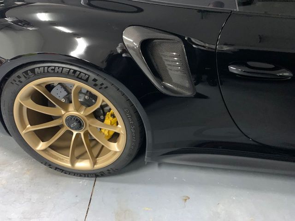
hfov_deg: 67.3
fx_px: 222
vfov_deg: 53.1
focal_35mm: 26
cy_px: 110
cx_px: 148
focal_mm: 4.25
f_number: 1.8
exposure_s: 1/24
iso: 640
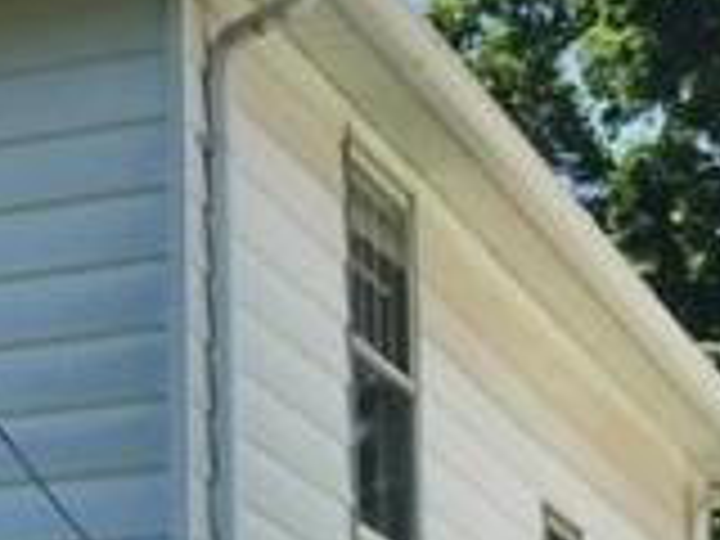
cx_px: -886
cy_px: 842
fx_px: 3619
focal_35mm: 174
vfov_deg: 8.3
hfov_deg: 10.2
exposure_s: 1/1163
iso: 32
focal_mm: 4.15
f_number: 2.2
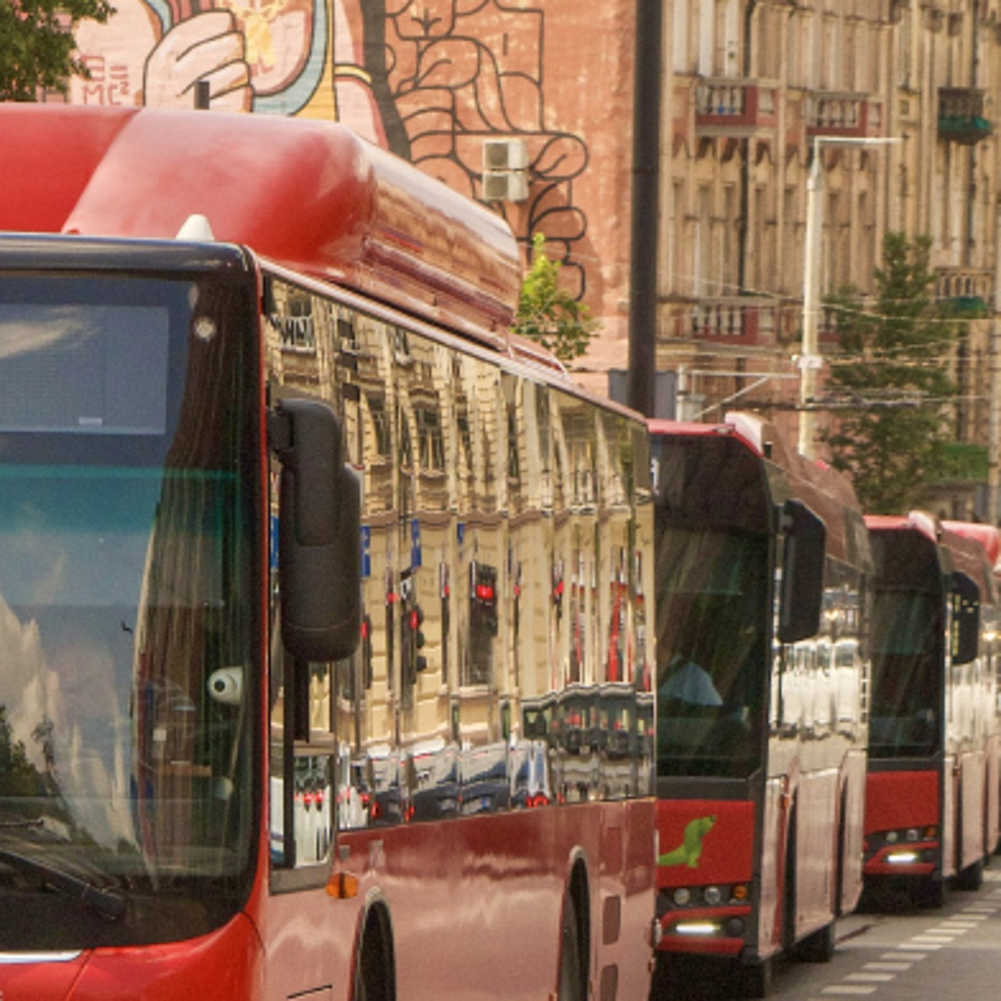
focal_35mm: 232
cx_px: -138
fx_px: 7604
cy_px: 366
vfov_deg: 7.5
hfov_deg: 7.5
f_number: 8
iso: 400
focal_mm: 55
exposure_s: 1/640
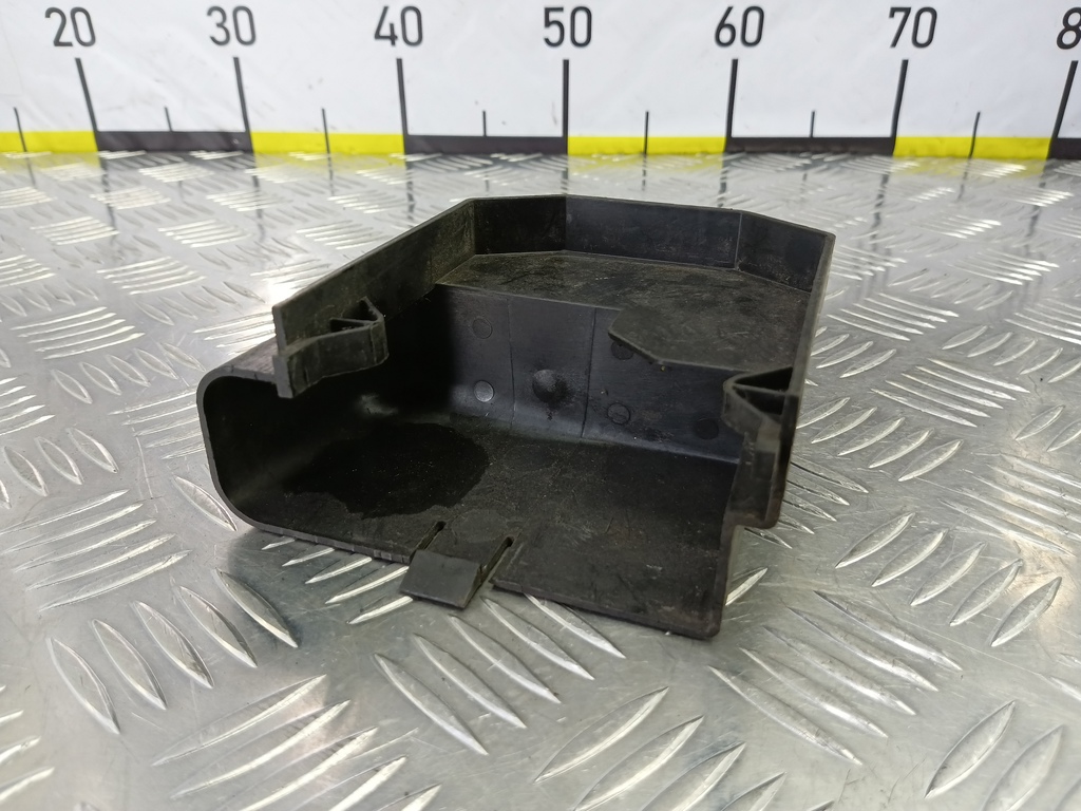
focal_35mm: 23
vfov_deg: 58.9
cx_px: 540
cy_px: 406
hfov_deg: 73.9
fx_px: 718
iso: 198
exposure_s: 1/50
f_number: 1.6
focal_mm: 4.11
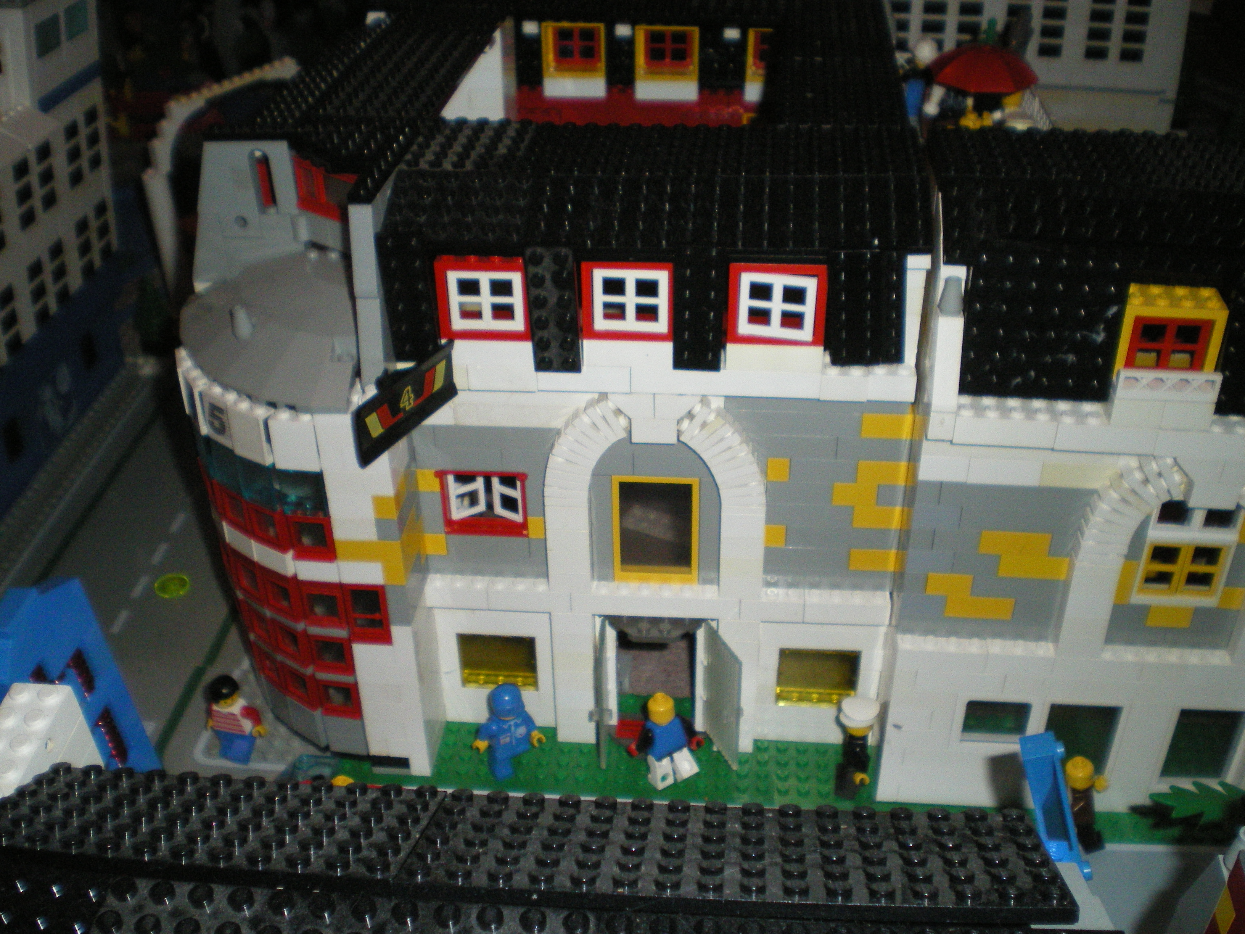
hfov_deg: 51.4
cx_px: 622
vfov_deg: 39.7
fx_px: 1295
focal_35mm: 36
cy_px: 467
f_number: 3.1
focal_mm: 6.3
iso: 400
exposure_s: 1/50
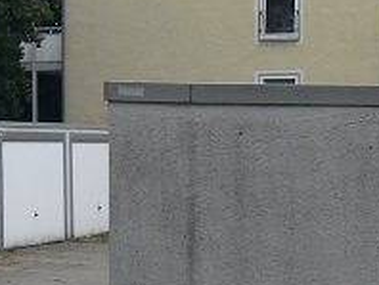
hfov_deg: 17.6
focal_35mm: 109
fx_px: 1195
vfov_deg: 13.6
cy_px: 182
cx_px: 375
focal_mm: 4.9
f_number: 3.5
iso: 100
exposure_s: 1/49
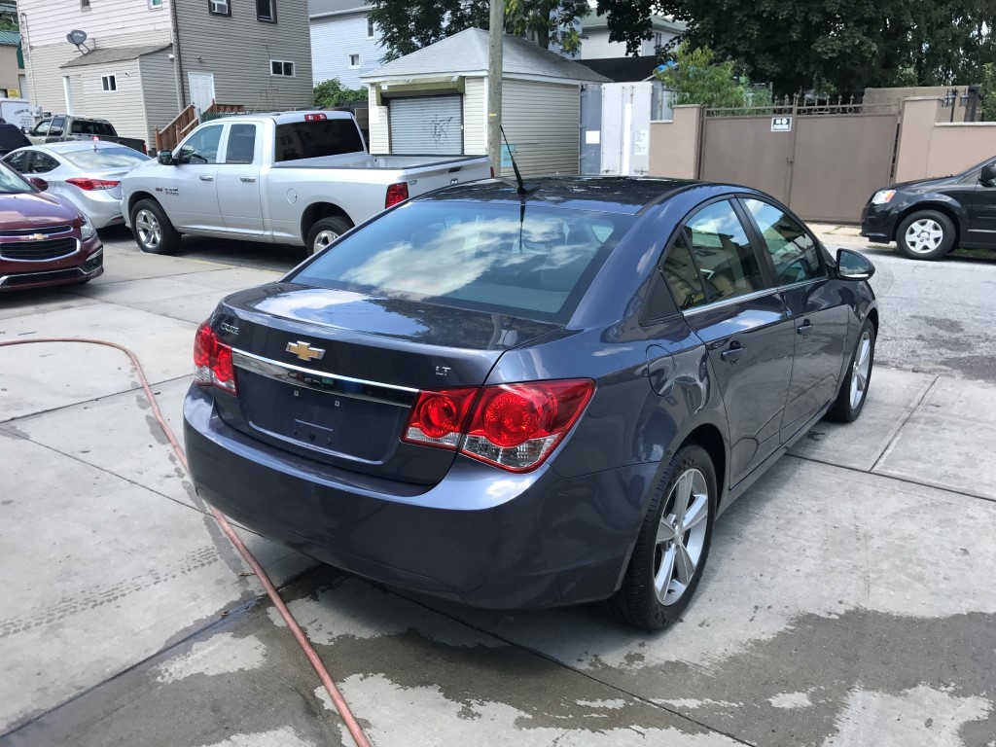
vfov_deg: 49.7
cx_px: 498
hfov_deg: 63.4
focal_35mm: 28
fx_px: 806
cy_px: 374
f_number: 1.8
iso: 20
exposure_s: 1/684
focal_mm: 3.99
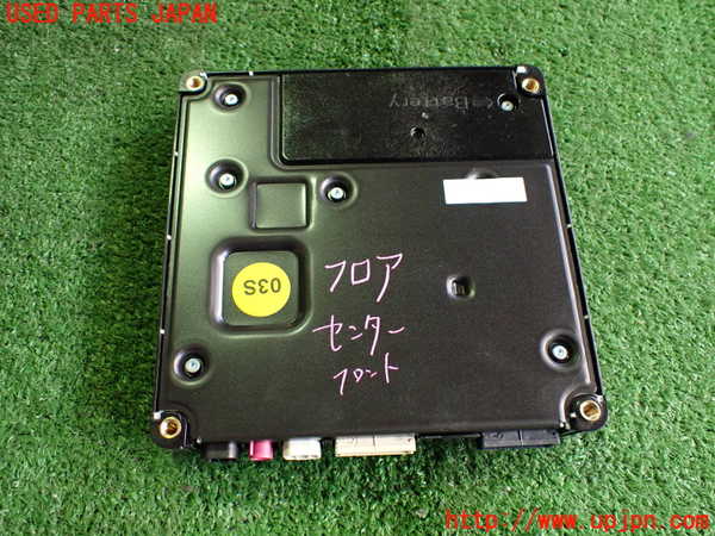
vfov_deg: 46.8
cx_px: 358
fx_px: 620
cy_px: 268
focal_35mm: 30
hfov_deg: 60.0
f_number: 2.3
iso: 800
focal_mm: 5.4
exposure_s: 1/80
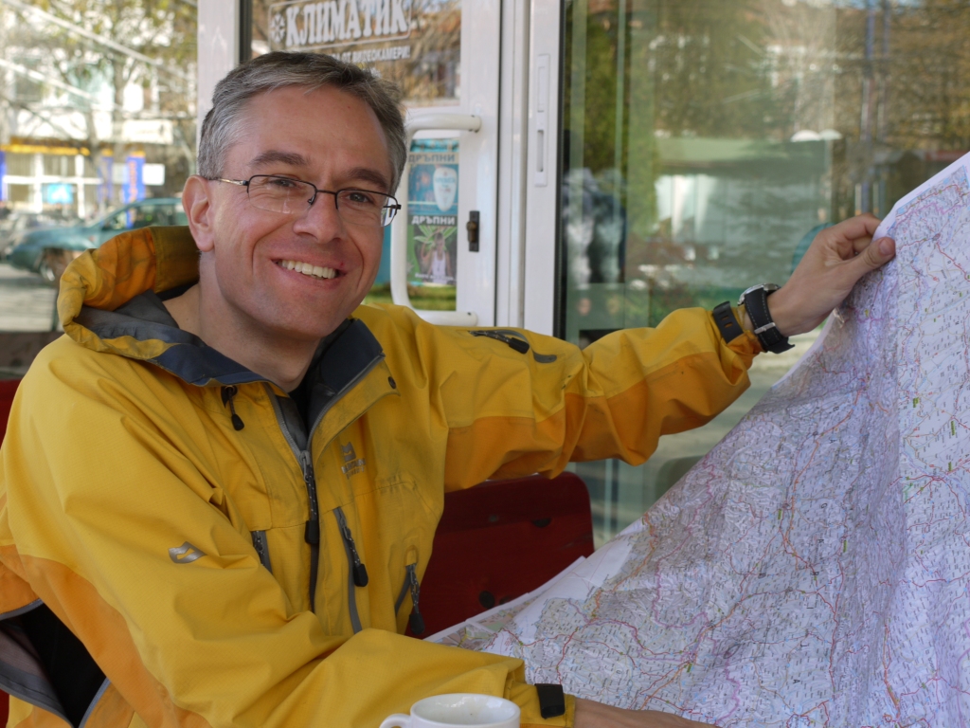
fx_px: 1625
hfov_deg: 33.2
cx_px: 485
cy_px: 364
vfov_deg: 25.2
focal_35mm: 58
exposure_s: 1/60
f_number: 5.2
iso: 100
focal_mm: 29
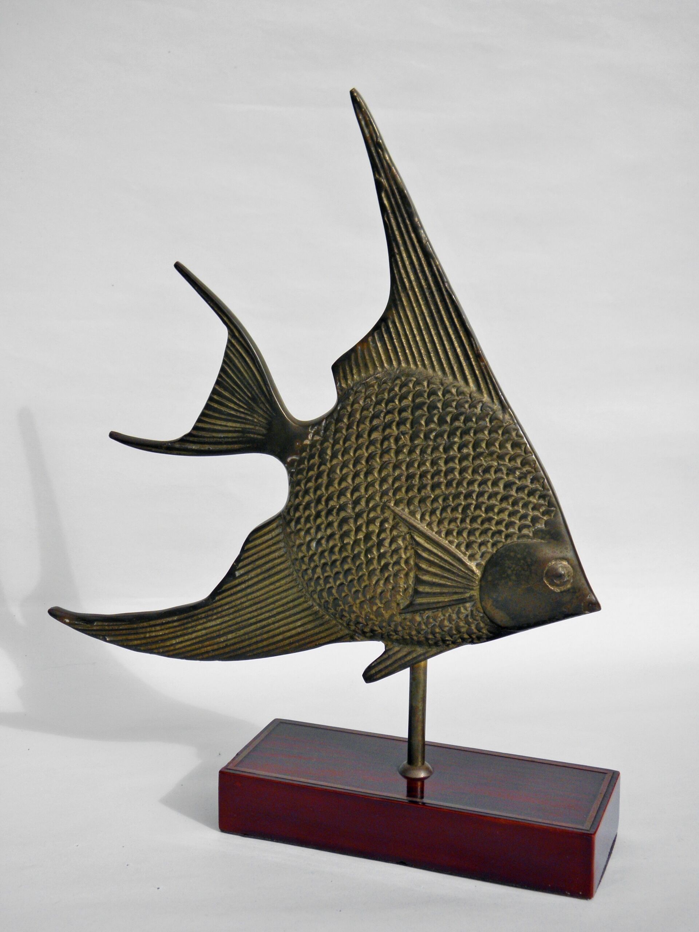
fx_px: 1346
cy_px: 466
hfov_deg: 29.1
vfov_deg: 38.2
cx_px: 350
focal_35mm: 50
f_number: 8
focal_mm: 9.1
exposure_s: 1/320
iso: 100
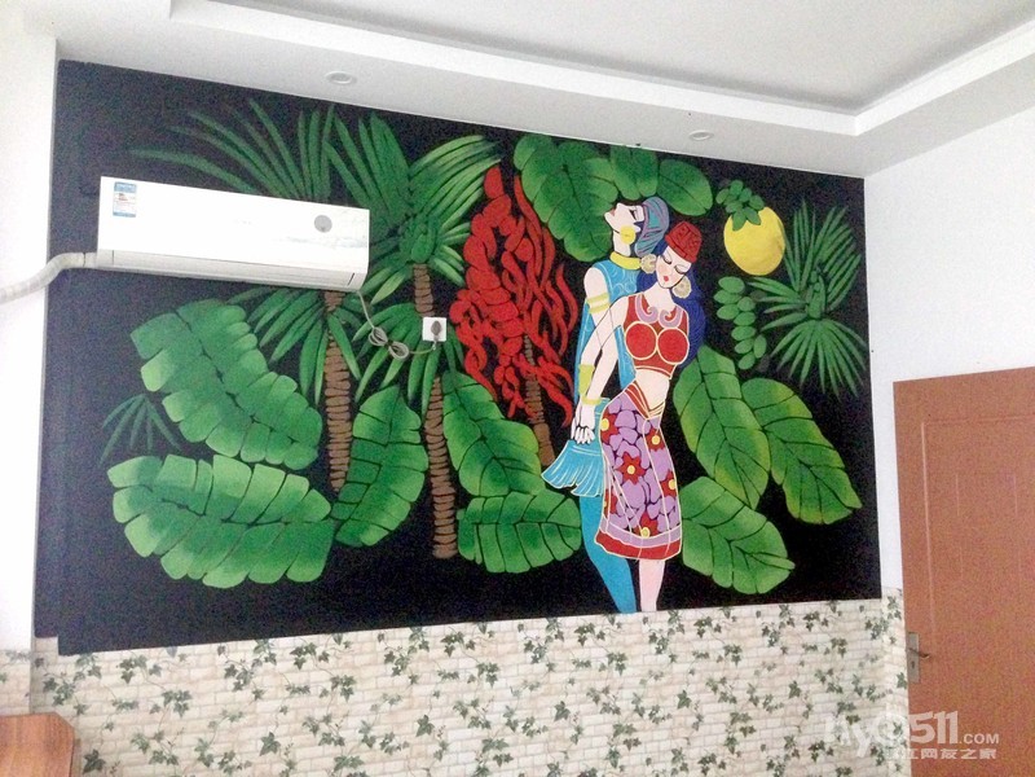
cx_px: 518
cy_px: 388
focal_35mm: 33
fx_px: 987
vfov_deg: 42.9
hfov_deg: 55.4
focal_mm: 4.12
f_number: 2.4
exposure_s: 1/15
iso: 800
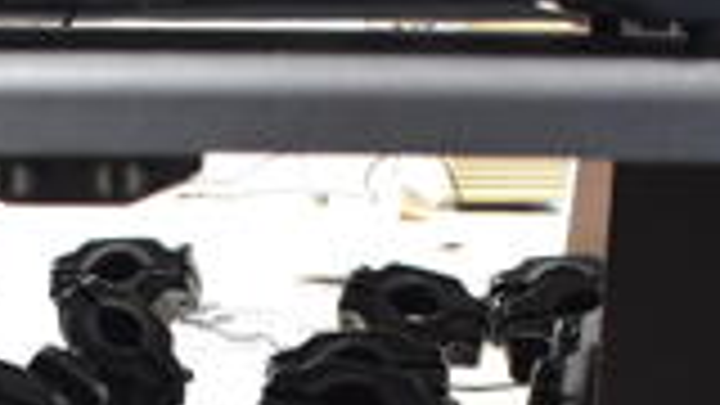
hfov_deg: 19.5
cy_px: 756
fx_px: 2062
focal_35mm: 108
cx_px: 117
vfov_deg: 10.5
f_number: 3.5
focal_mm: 18
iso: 3200
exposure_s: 1/15
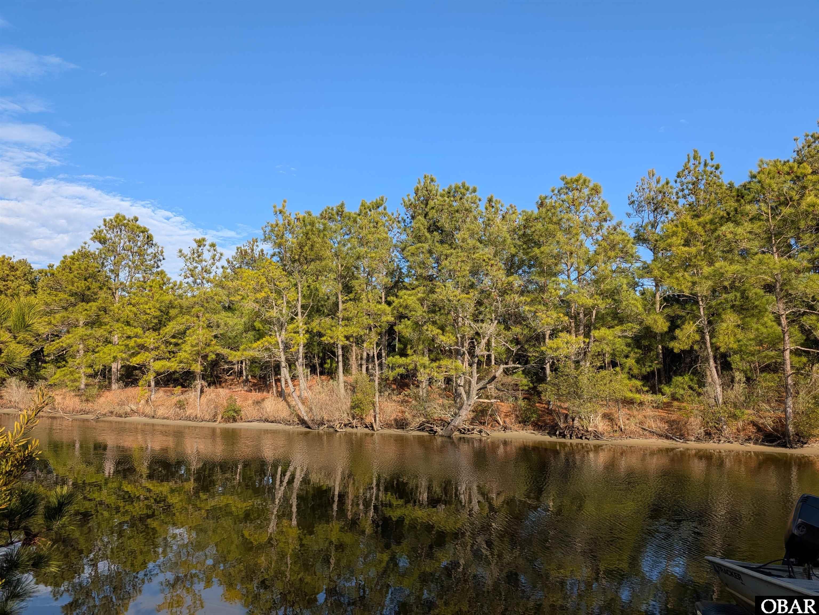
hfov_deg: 71.6
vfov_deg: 56.8
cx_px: 410
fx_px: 568
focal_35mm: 24
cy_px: 308
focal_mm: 4.53
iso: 30
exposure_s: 1/1312
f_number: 1.7
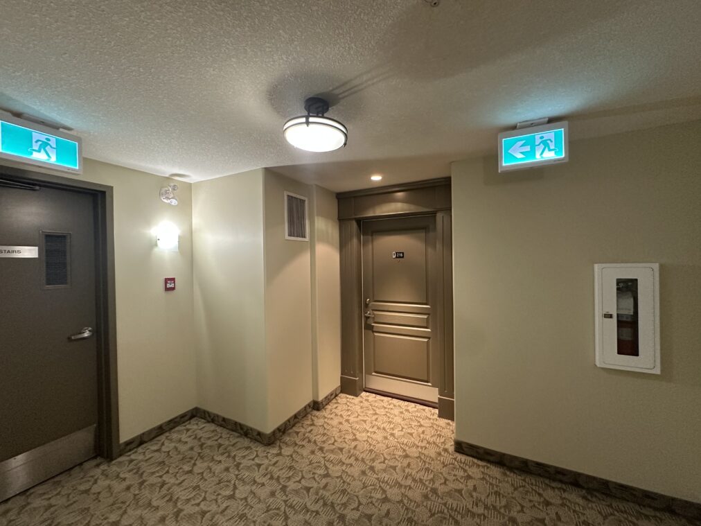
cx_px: 350
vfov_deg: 85.7
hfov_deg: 102.1
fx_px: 284
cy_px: 263
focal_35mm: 14
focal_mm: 2.22
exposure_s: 1/57
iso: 400
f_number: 2.2
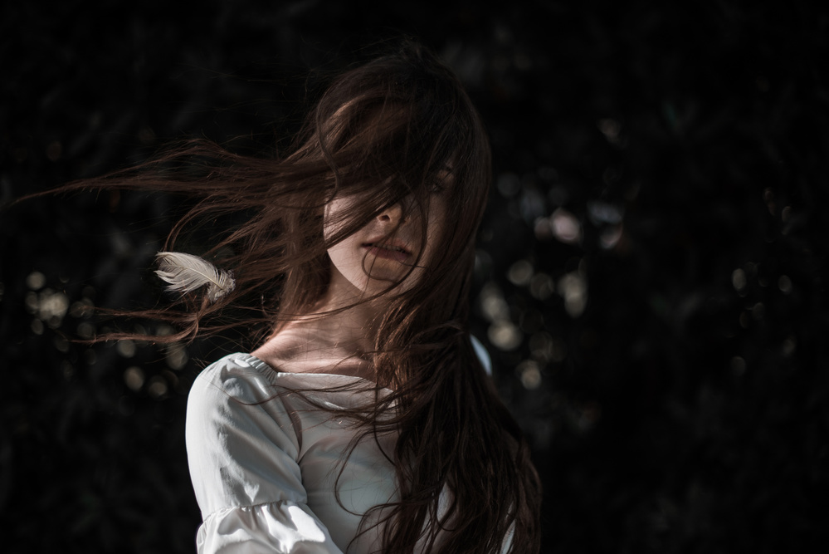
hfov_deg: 39.6
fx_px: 1152
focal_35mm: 50
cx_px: 414
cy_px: 277
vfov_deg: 27.0
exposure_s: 1/1250
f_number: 1.4
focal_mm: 50
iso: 200
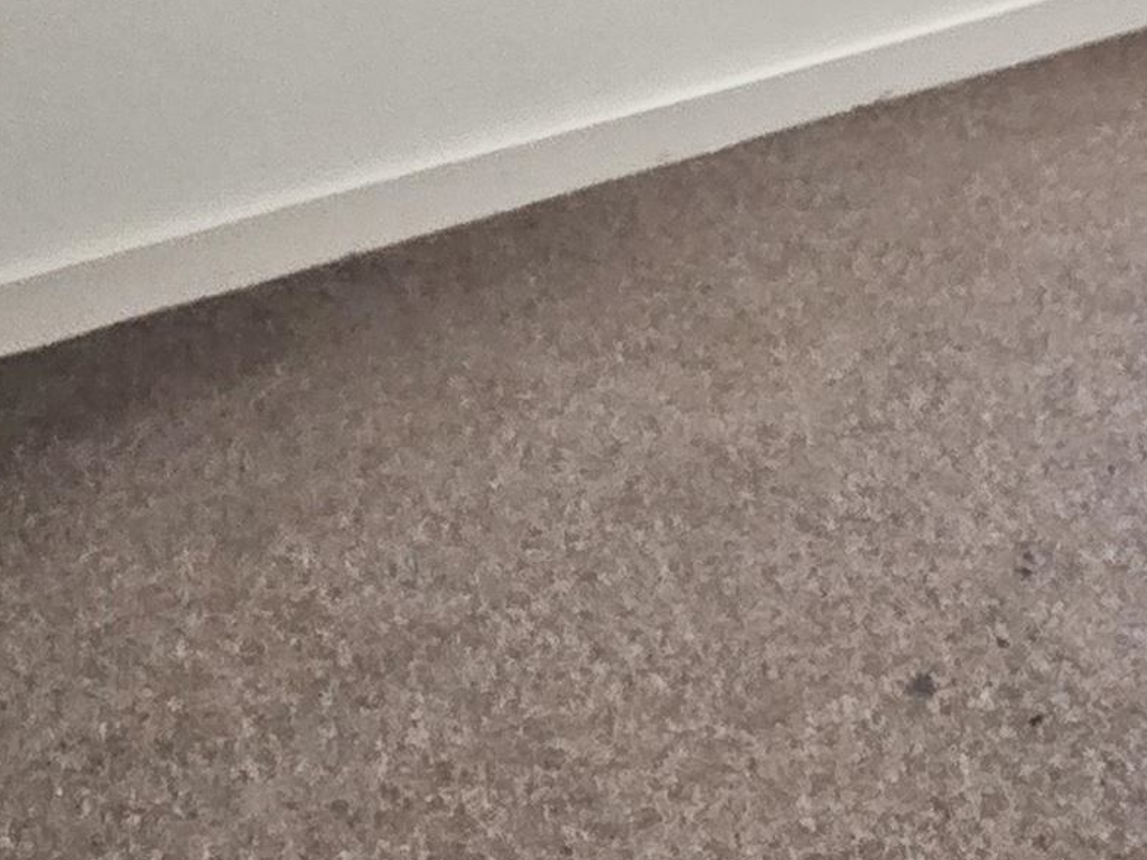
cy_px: -538
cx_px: 1759
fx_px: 1690
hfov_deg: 26.2
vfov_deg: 21.9
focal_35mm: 51
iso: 125
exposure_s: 1/60
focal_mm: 2.2
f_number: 2.2
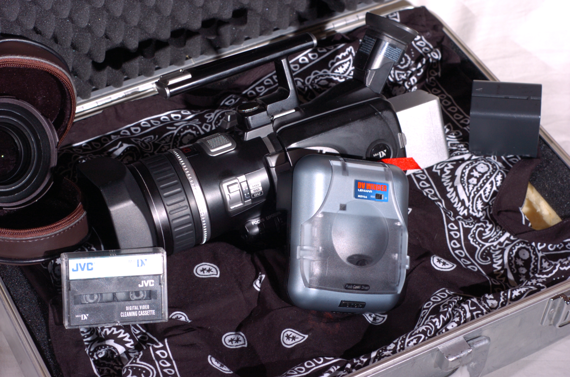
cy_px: 188
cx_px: 285
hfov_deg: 27.0
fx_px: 1185
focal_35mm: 75
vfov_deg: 18.1
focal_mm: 50
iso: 200
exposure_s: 1/200
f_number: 7.1
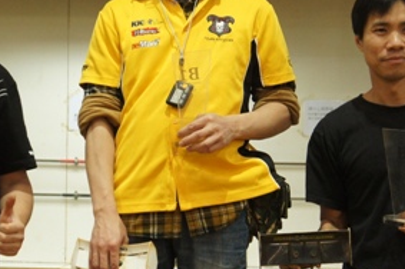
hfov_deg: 18.2
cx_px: 137
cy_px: 112
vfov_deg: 12.2
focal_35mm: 112
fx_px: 1260
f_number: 4.5
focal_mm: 33
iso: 1000
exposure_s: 1/60
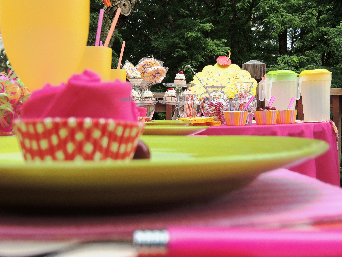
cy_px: 128
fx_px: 543
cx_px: 171
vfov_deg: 26.6
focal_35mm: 55
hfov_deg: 34.9
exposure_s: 1/250
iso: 100
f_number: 3.7
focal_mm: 9.8
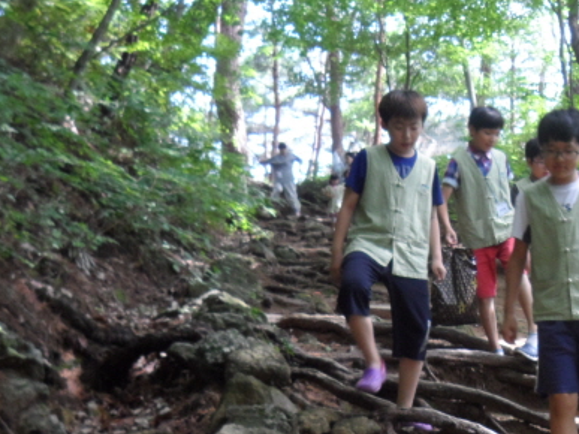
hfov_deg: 24.9
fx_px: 1271
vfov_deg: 19.3
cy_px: 281
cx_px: 516
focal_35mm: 76
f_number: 4.2
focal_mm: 7.8
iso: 240
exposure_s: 1/45
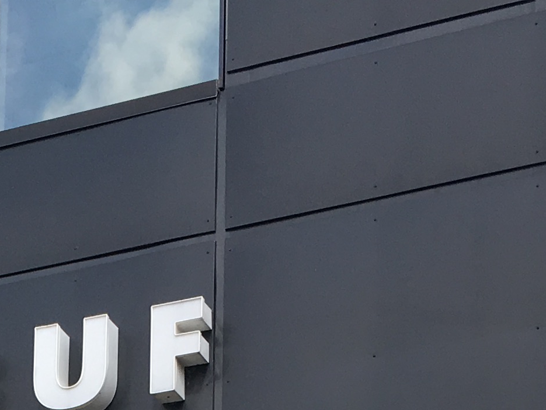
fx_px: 1972
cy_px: 882
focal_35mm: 125
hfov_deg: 15.3
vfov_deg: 10.6
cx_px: -86
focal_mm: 4.15
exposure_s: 1/620
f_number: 2.2
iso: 25
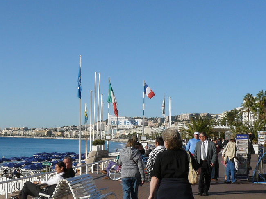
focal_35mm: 71
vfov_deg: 20.7
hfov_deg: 26.8
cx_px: 45
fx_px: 546
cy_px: 106
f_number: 7.1
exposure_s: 1/400
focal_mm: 6
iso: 100
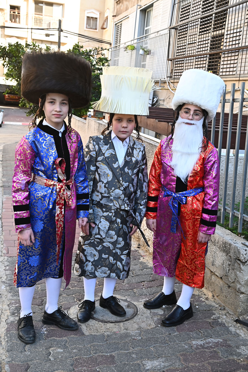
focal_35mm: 40
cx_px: 124
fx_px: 413
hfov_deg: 33.4
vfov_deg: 48.5
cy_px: 186
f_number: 6.3
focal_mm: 40
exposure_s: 1/200
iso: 400
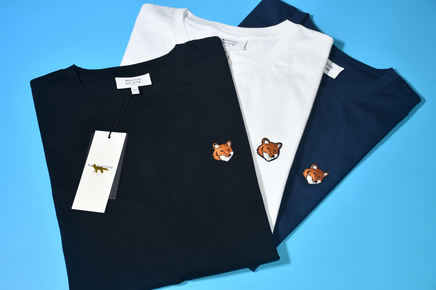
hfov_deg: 31.9
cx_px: 218
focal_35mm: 63
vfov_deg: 21.6
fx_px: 763
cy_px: 145
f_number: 4.5
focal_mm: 42
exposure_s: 1/125
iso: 250
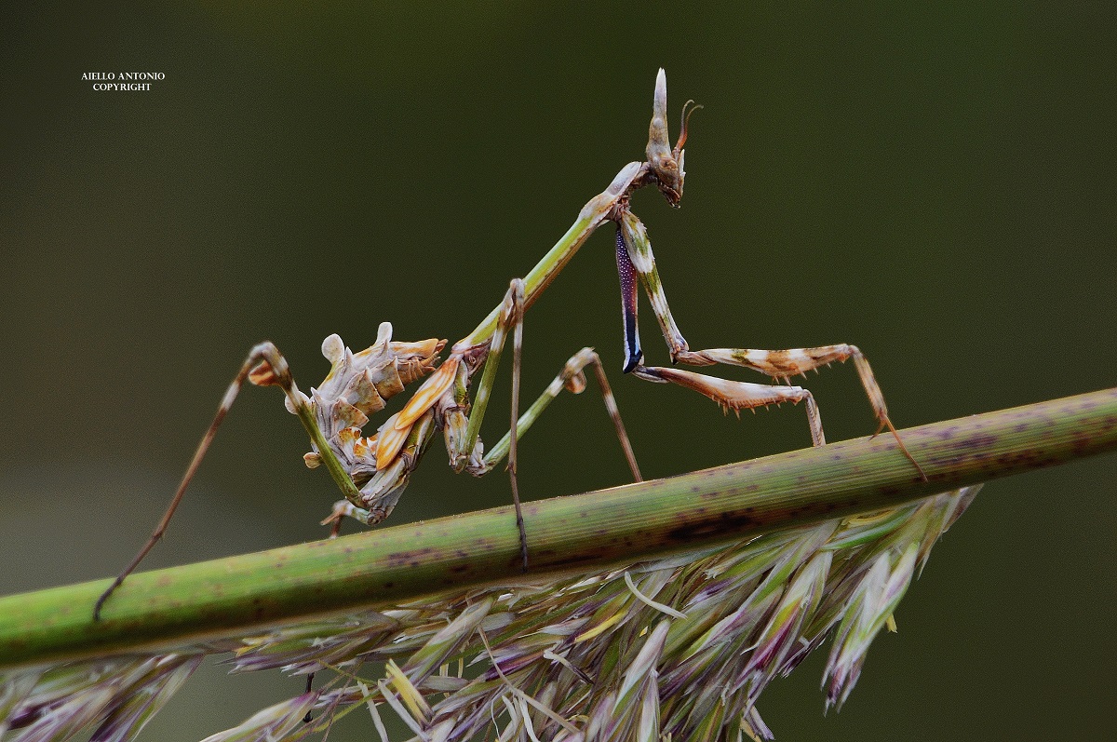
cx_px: 558
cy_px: 371
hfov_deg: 4.6
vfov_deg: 3.0
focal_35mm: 450
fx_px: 13945
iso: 400
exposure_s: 1/125
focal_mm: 300
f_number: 9
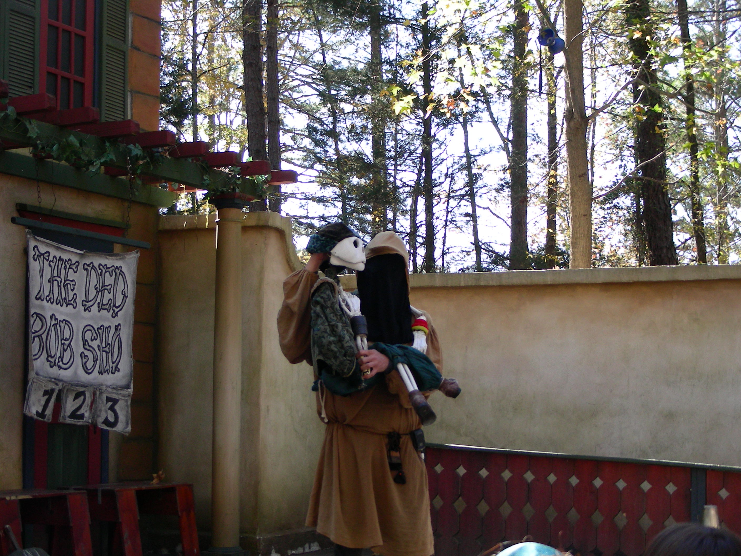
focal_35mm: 70
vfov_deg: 21.0
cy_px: 278
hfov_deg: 27.8
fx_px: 1498
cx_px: 370
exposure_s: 1/96
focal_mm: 11.7
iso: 50
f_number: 3.5
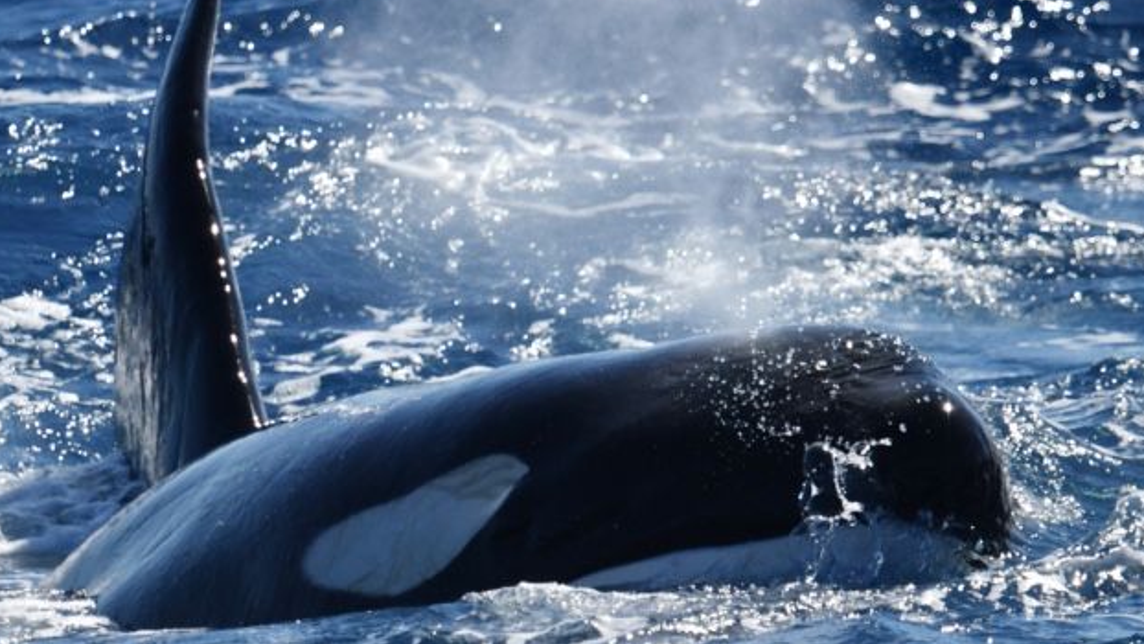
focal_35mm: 674
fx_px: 20447
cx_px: 509
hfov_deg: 3.2
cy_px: 196
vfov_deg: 1.8
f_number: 6.3
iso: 720
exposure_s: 1/8000
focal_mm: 500
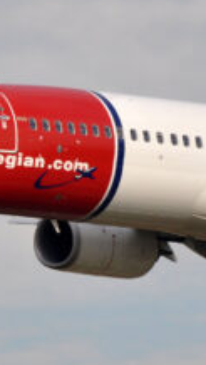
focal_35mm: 978
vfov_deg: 2.2
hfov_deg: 1.2
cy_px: 177
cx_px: 333
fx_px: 9472
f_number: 7.1
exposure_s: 1/1250
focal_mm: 195
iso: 250
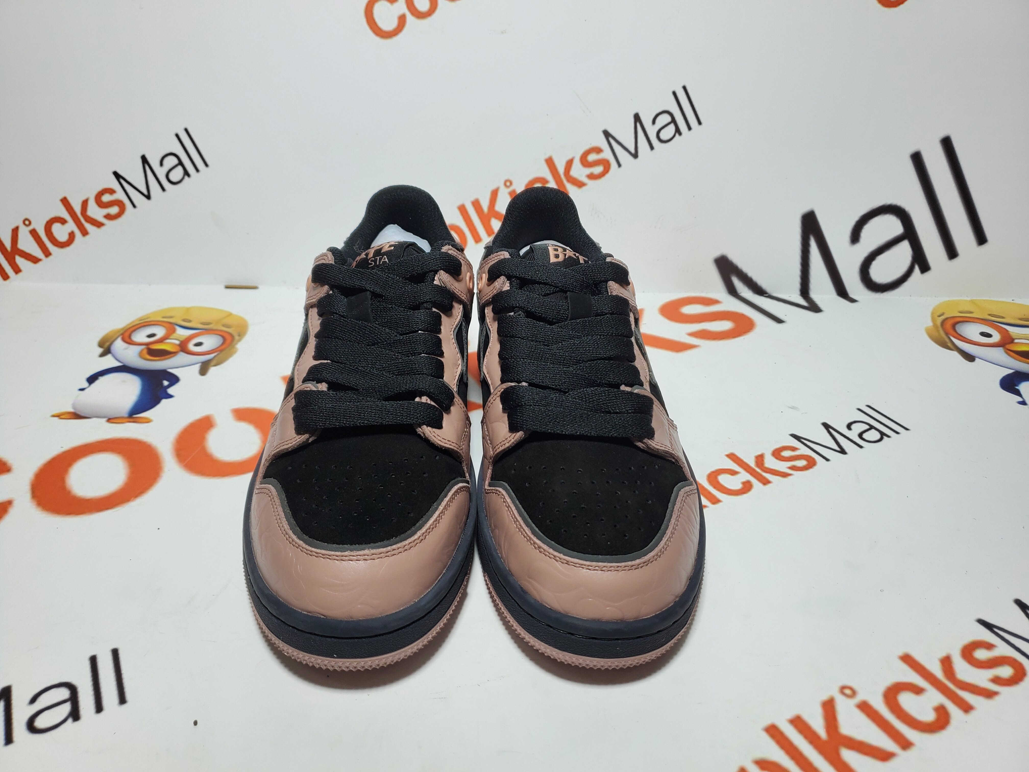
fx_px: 773
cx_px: 514
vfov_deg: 53.1
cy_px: 386
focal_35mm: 26
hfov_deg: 67.3
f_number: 1.5
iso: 50
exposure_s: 1/565
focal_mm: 4.3
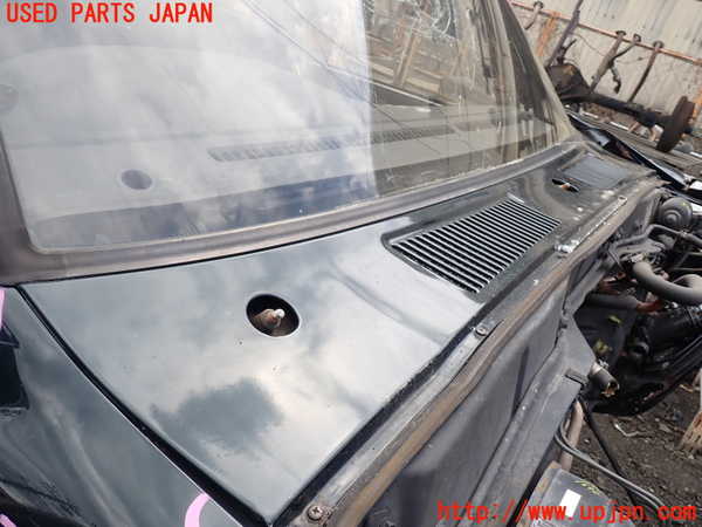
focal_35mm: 30
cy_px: 264
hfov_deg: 60.0
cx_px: 351
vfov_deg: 46.8
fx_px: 608
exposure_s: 1/320
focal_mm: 5.4
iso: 100
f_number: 3.2
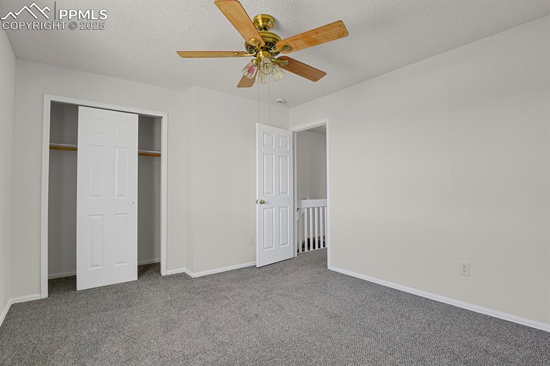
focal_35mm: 17
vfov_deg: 70.4
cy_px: 183
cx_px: 275
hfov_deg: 93.3
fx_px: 260
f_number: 8
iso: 250
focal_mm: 17
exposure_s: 1.6
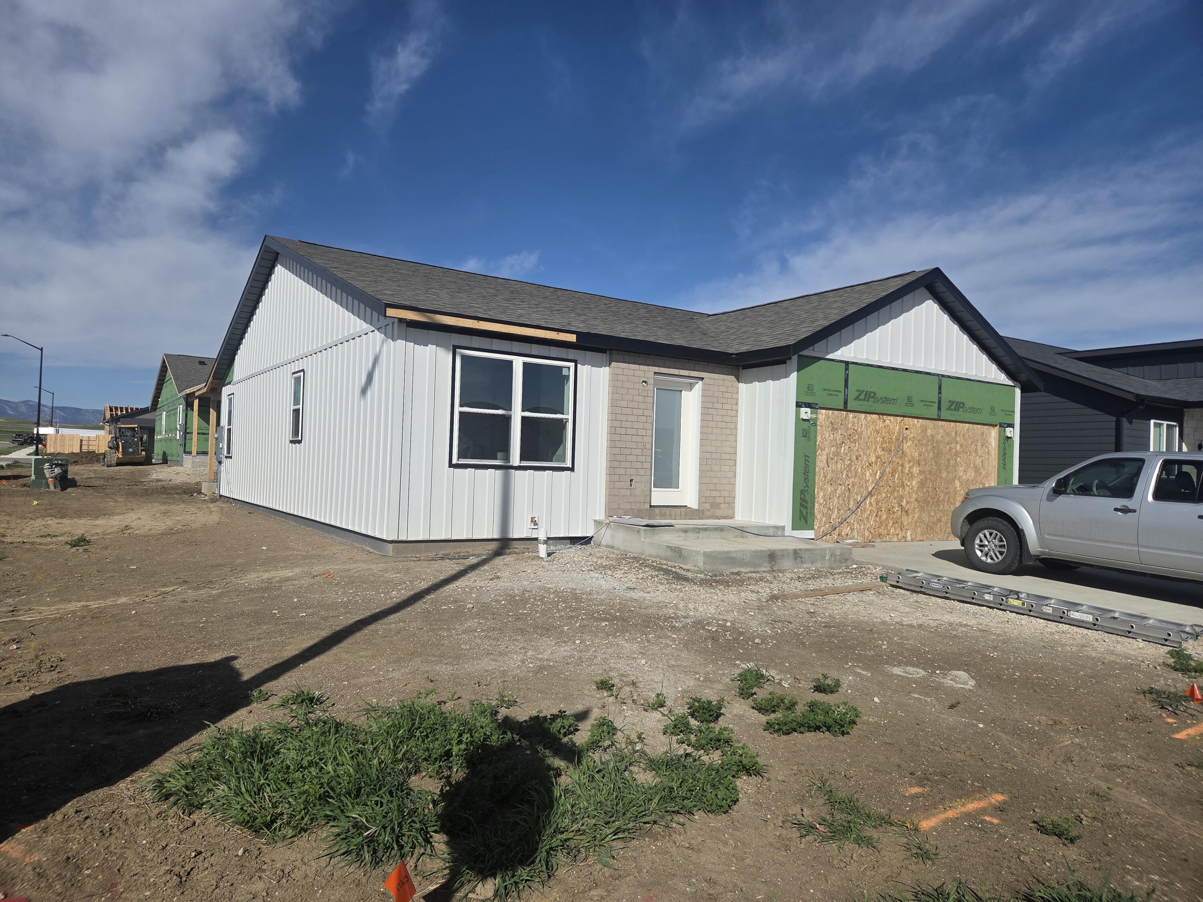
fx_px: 799
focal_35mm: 23
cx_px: 602
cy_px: 451
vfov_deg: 58.9
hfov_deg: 73.9
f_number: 1.8
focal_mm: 5.4
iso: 64
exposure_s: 1/7891
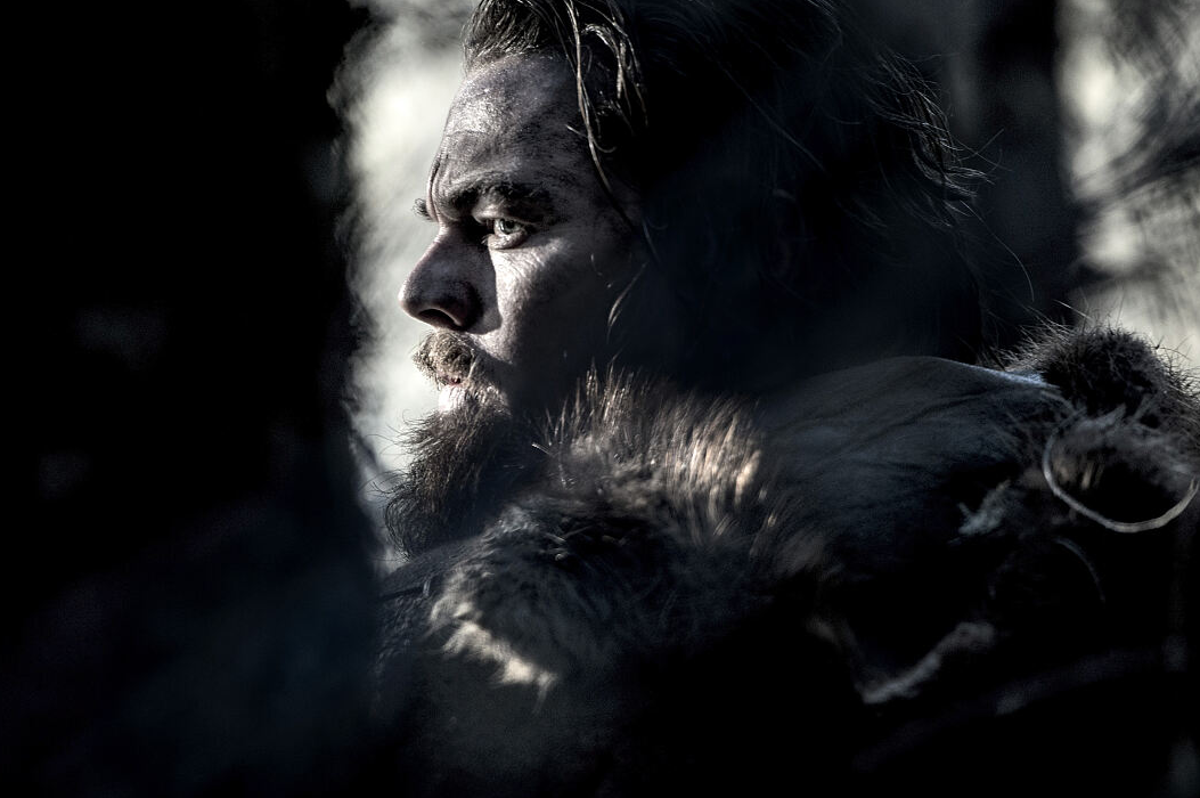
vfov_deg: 6.1
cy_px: 356
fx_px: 7493
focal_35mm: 225
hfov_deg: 9.2
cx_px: 541
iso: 2000
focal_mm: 200
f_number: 4
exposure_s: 1/320
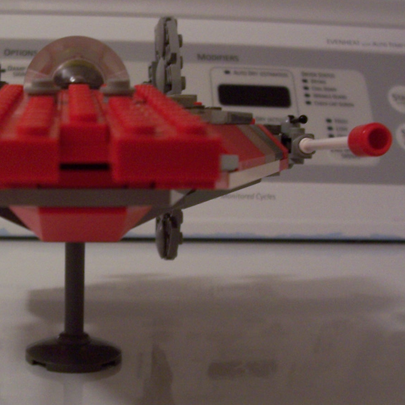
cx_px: 91
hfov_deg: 30.0
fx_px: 741
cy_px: 214
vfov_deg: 30.6
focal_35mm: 56
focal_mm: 5.6
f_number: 2.7
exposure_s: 1/10
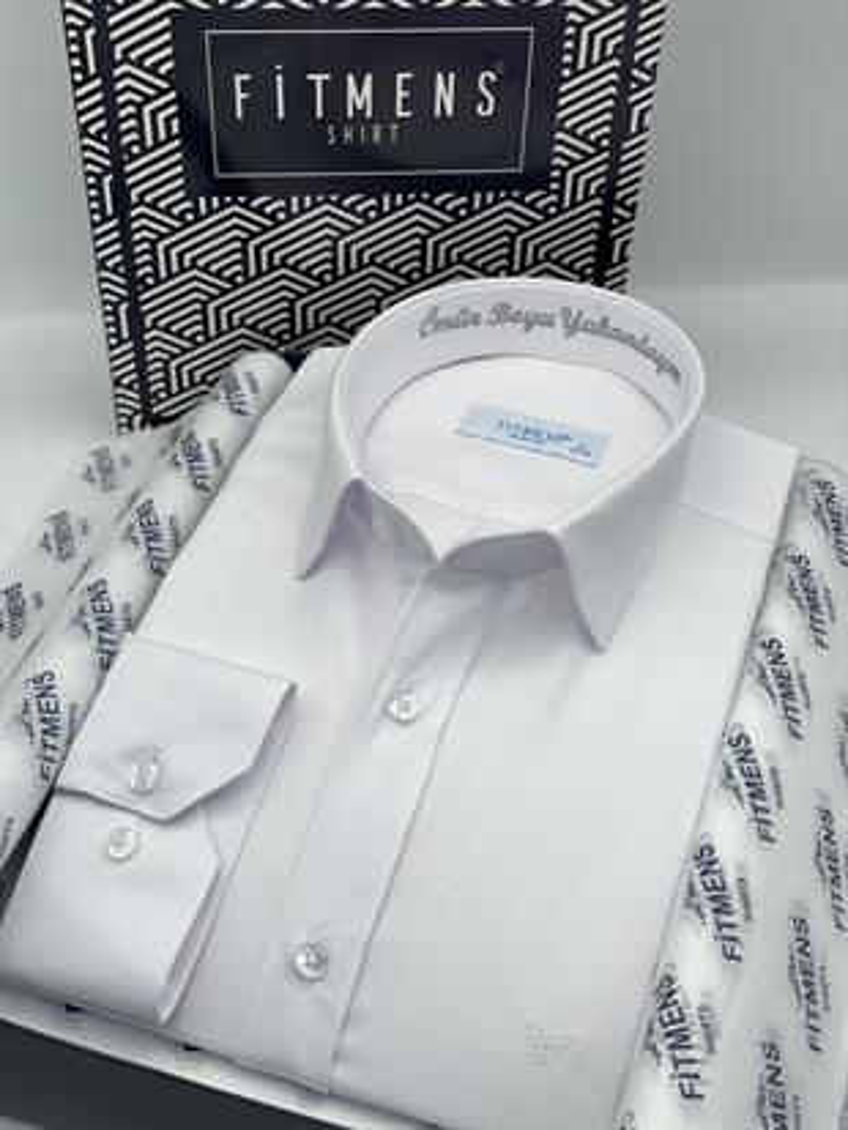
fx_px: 1698
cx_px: 424
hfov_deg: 28.0
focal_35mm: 52
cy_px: 565
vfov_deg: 36.8
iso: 32
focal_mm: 6
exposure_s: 1/259
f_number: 2
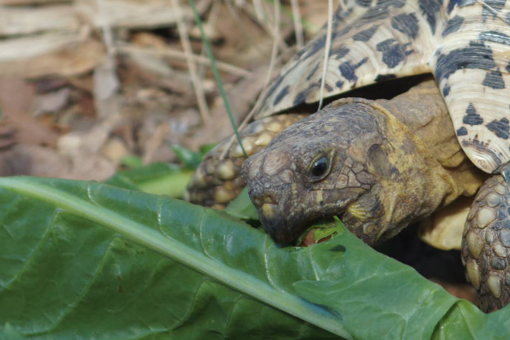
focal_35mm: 323
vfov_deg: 4.3
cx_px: 381
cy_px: 95
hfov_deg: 6.4
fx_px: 4576
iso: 250
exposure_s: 1/200
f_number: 5
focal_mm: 110
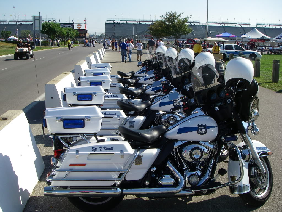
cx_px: 141
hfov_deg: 49.0
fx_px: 310
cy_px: 106
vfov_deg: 37.7
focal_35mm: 38
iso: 64
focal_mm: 6.3
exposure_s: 1/250
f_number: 6.6
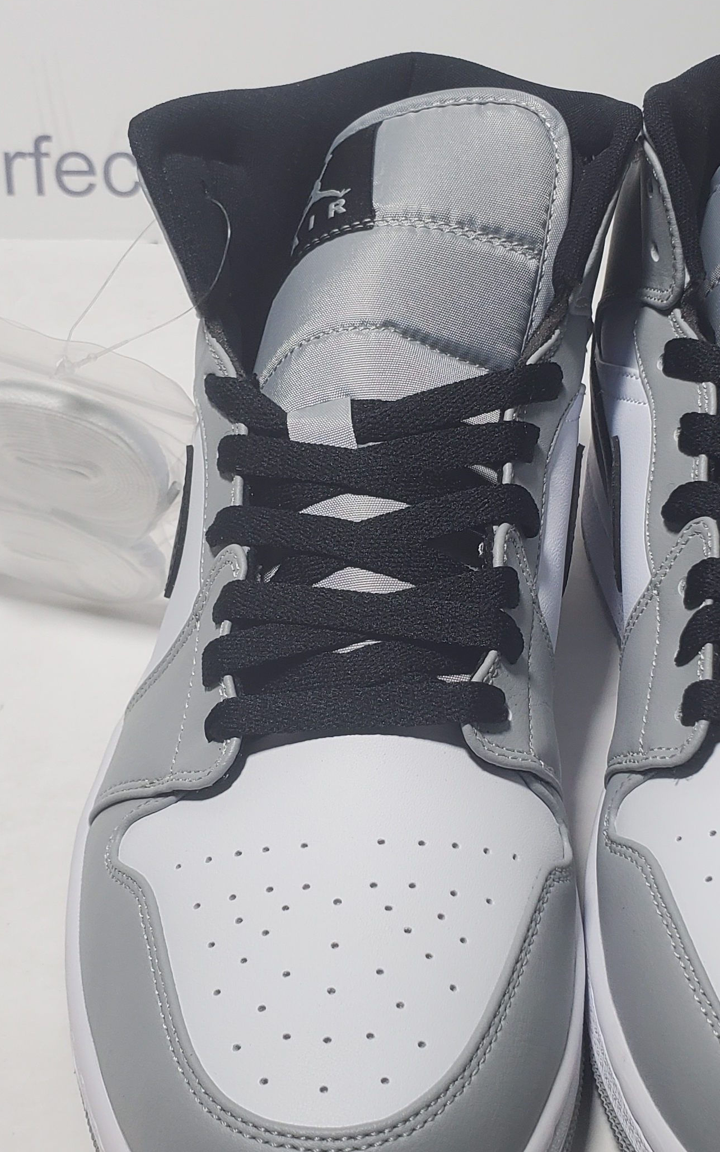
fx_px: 1696
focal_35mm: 54
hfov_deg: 23.8
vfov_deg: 37.5
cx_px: 515
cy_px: 615
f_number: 2.4
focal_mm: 4.3
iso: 50
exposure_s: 1/211
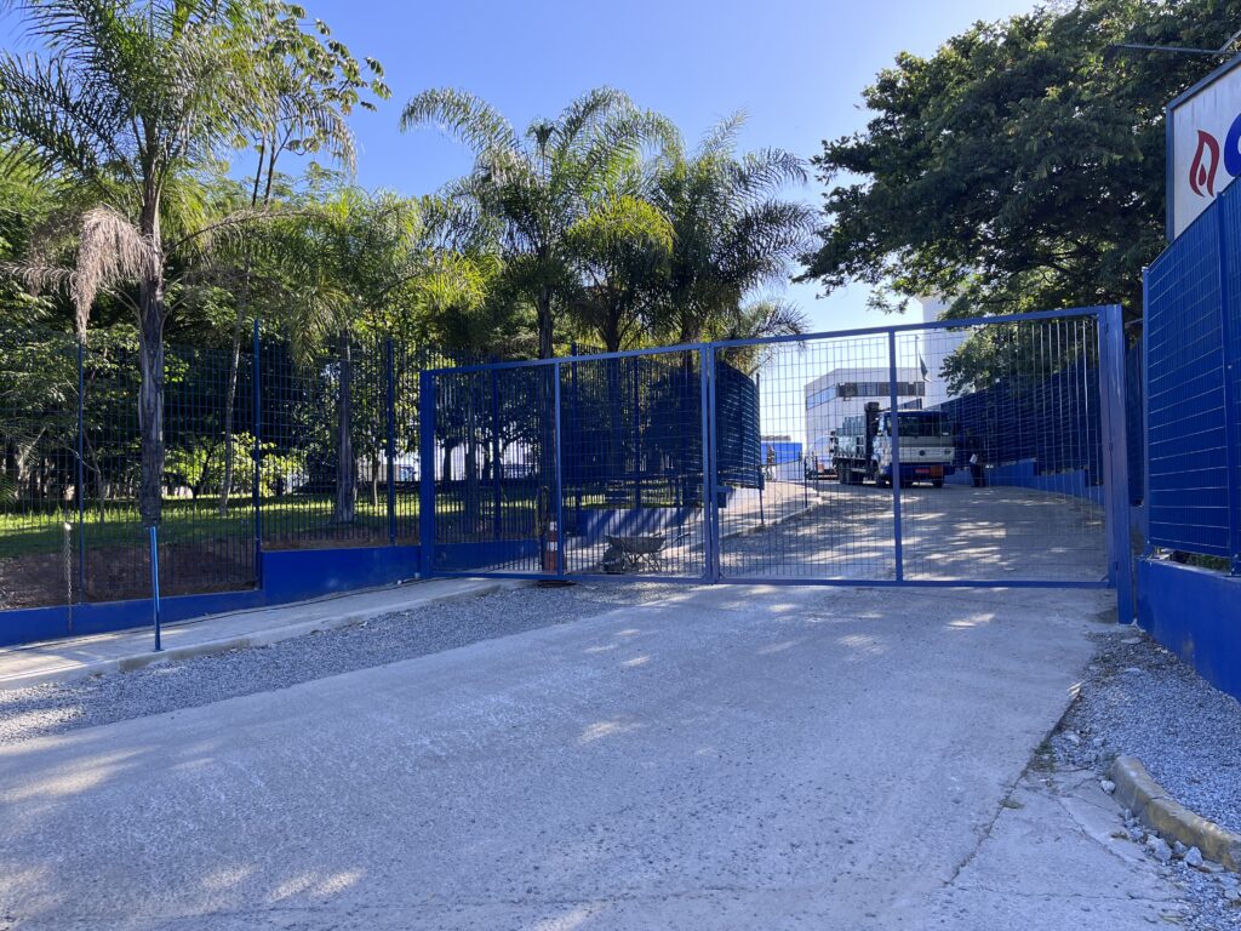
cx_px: 620
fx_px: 932
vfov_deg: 53.1
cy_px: 466
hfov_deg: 67.3
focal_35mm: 26
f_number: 1.6
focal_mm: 5.1
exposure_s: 1/684
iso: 50
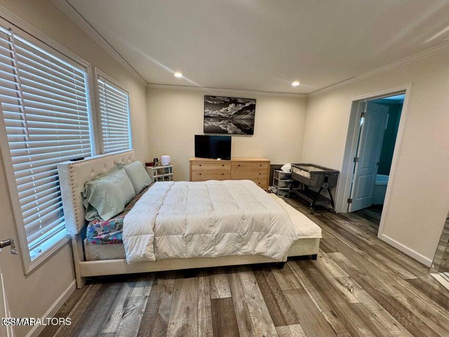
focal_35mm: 14
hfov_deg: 102.1
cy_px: 168
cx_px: 224
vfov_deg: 85.7
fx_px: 182
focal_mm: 2.22
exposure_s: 1/120
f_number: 2.2
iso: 200
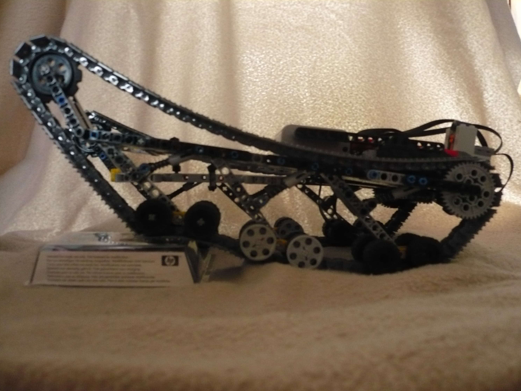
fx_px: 542
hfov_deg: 51.4
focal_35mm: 36
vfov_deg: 39.7
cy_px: 201
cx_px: 260
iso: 320
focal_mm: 5.8
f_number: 2.8
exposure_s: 1/8
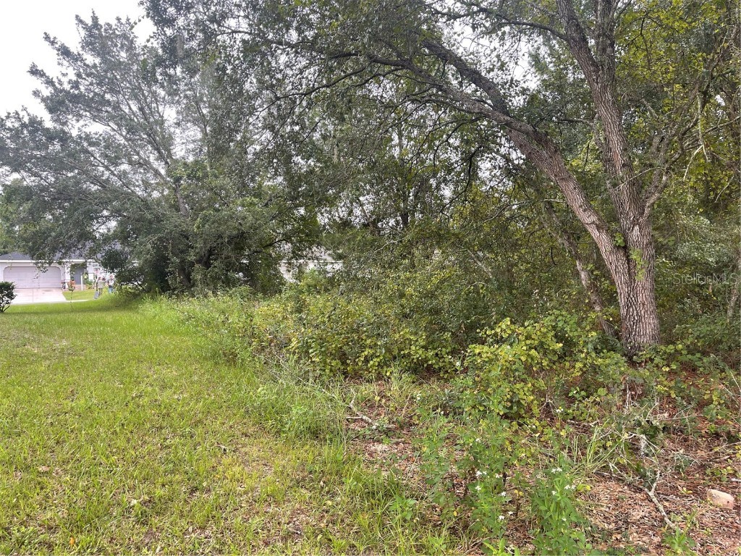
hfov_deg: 67.3
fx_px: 557
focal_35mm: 26
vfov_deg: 53.1
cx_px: 370
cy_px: 278
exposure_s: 1/121
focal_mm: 5.1
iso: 32
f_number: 1.6
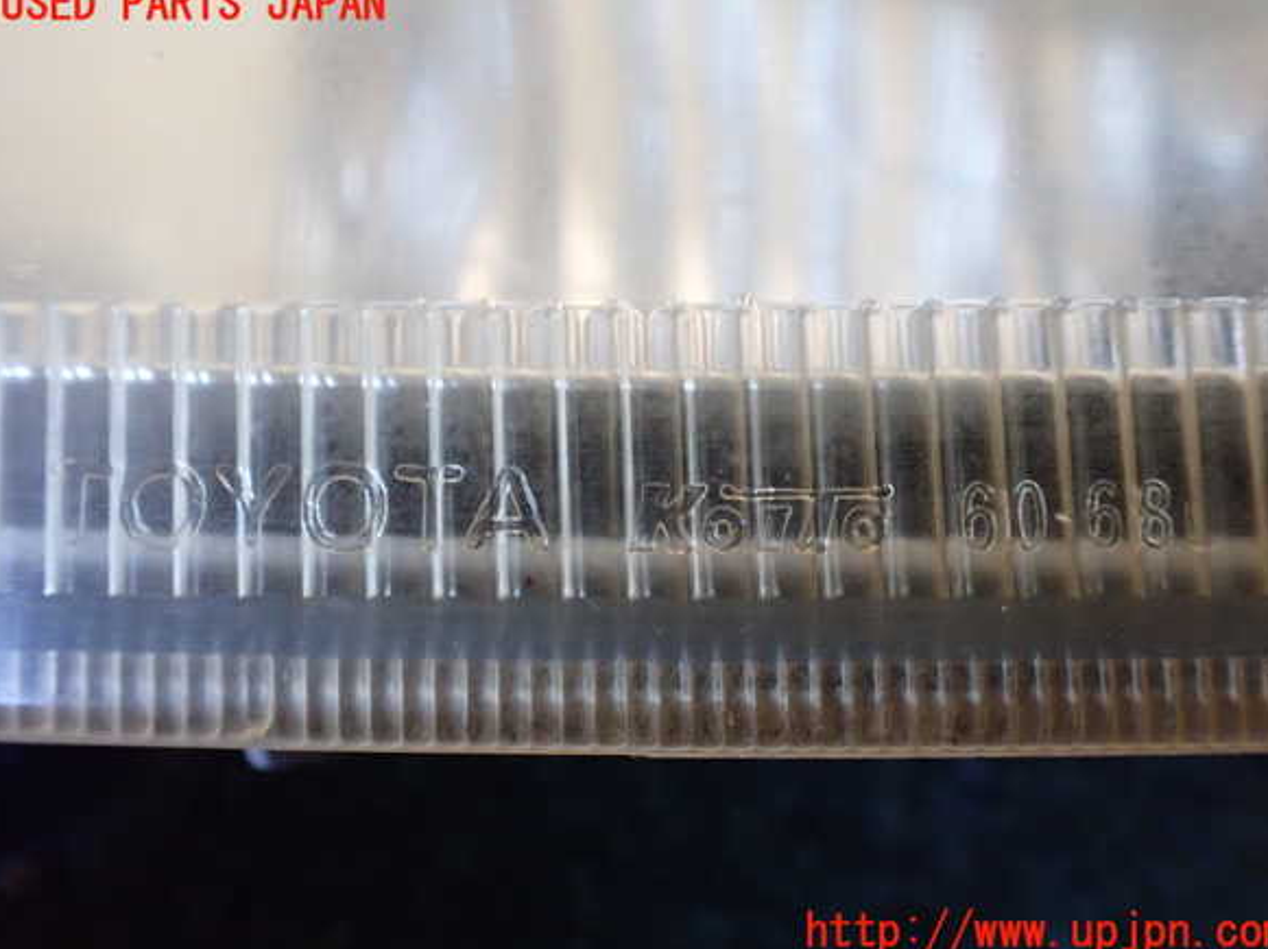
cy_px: 469
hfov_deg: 58.4
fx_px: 1135
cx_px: 644
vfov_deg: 45.4
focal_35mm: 31
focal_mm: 5.4
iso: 640
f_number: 2.3
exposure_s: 1/125
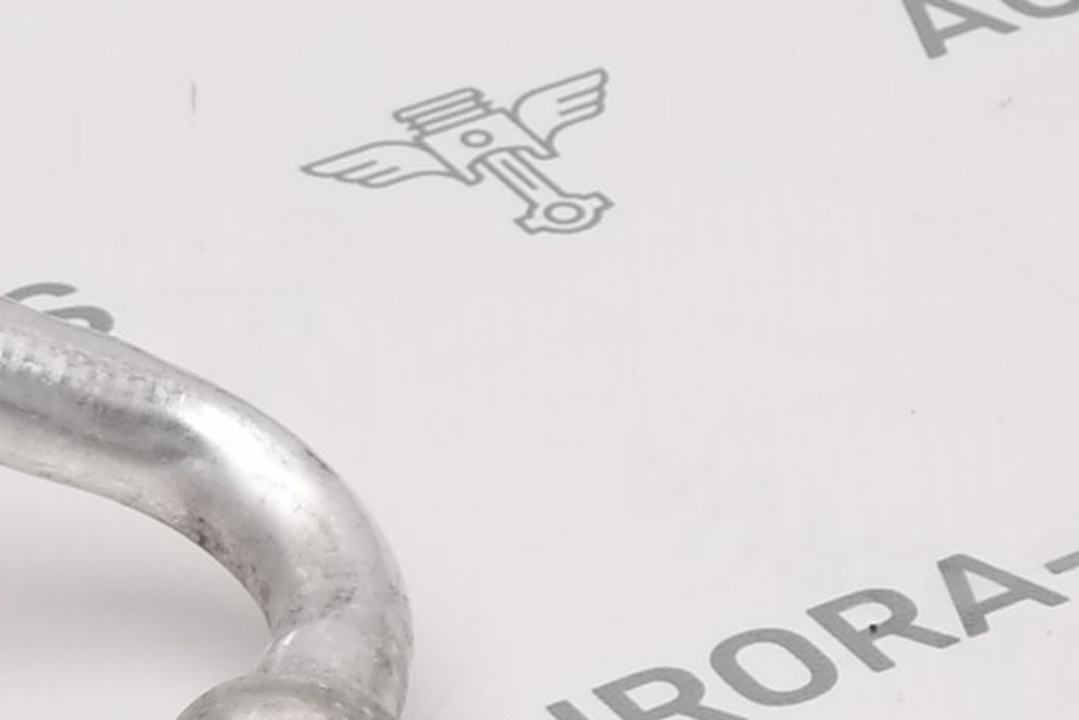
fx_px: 8903
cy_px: 677
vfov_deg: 4.6
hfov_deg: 6.9
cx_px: 1360
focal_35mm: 297
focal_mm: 25
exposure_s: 1/100
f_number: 4
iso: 100
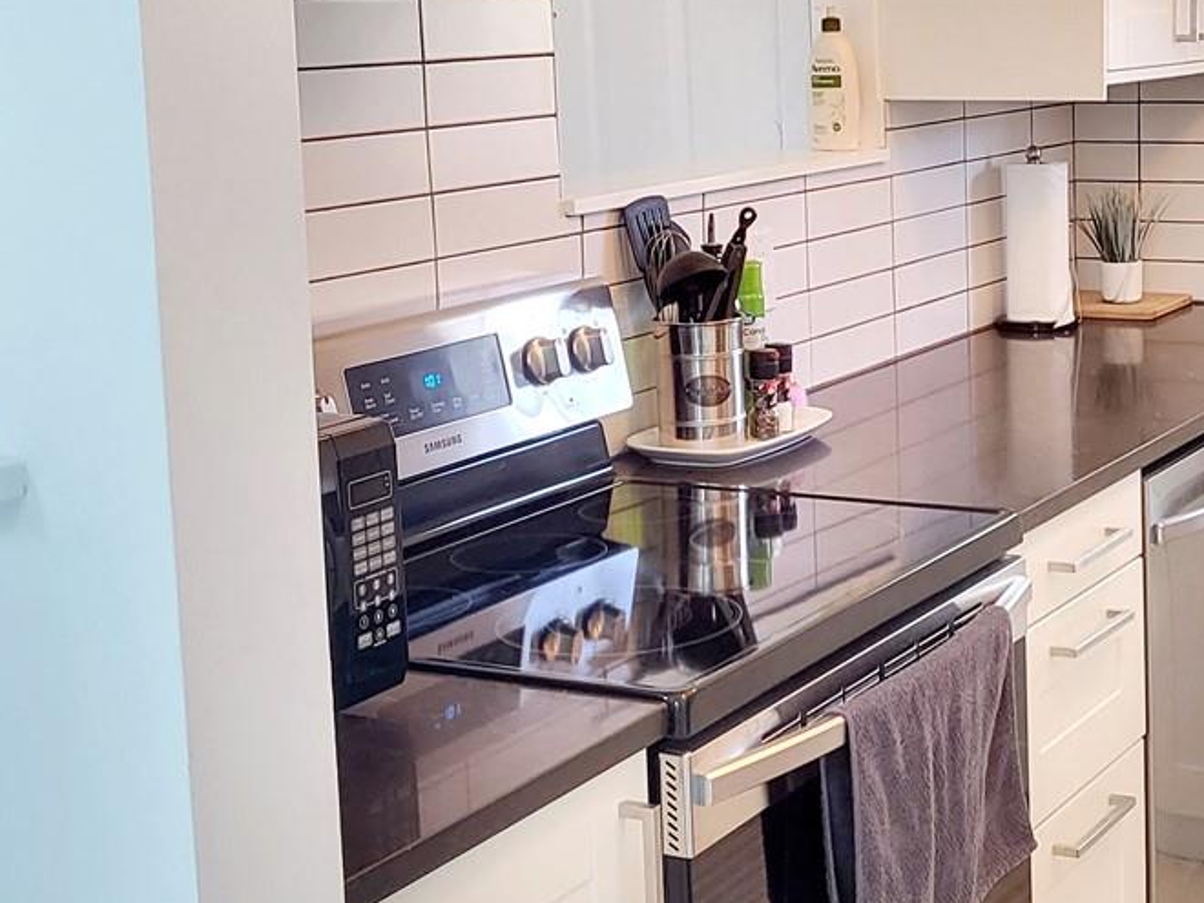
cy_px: 325
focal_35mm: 63
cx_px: 949
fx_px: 2191
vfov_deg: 23.2
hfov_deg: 30.1
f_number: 1.8
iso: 160
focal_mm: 4.25
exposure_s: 1/40
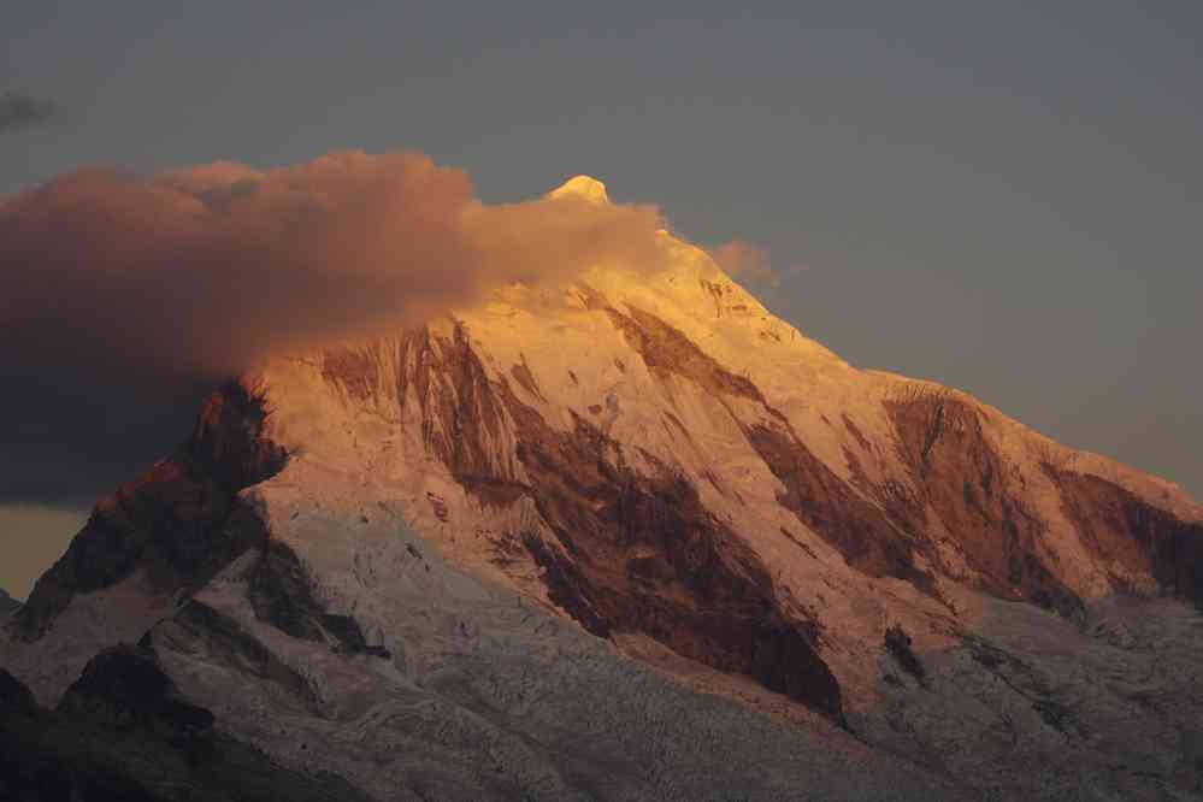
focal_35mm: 132
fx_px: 4411
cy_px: 401
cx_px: 602
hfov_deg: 15.5
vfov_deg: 10.4
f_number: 6.3
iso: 400
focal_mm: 87.5
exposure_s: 1/125
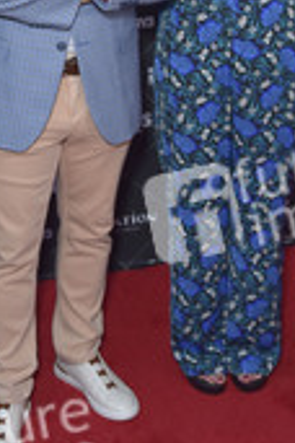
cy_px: 73
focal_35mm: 70
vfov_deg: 28.1
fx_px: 860
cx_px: 43
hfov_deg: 19.2
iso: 500
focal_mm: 30
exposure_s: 1/250
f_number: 6.3
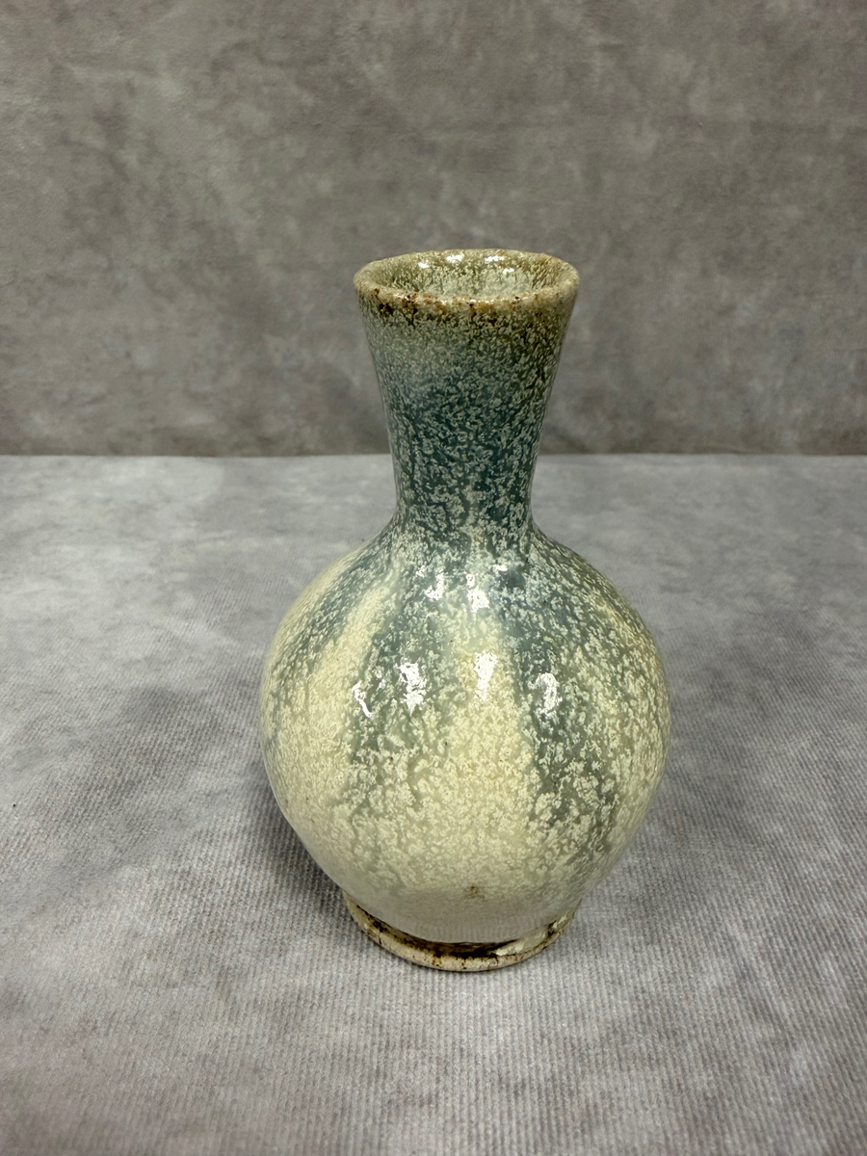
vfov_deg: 67.3
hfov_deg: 53.1
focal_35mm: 26
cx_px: 434
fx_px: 868
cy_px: 578
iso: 250
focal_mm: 2.22
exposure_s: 1/60
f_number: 2.2
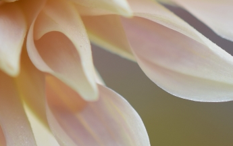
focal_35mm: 248
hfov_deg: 8.3
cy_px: -156
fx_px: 1576
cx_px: -93
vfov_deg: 5.2
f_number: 4.5
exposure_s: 1/250
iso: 100
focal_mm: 40
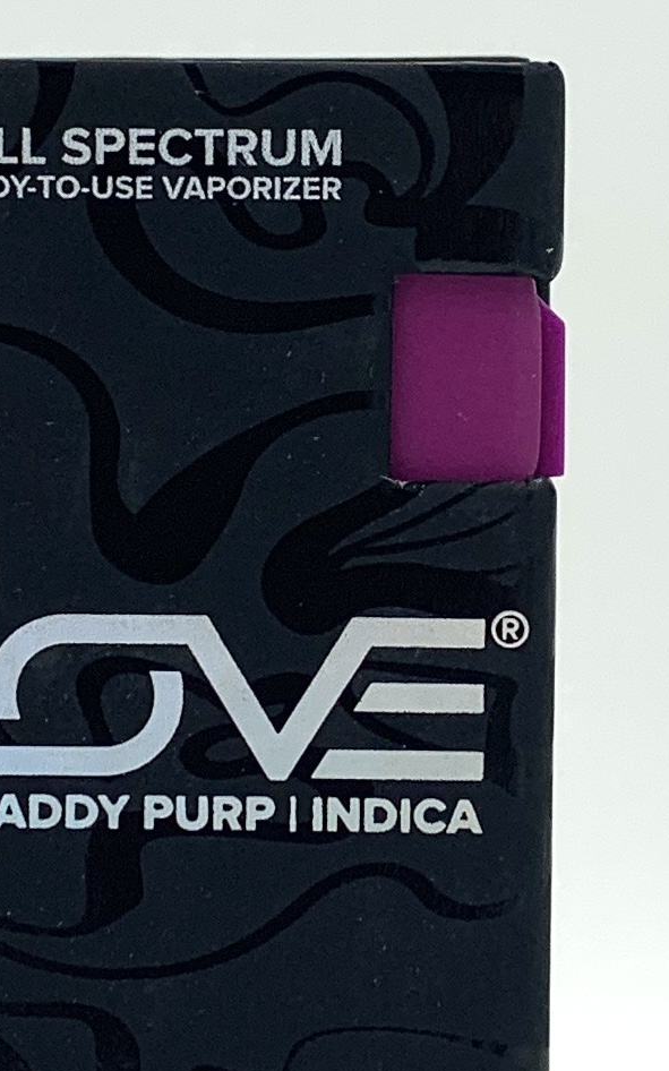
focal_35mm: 58
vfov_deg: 32.3
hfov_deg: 22.1
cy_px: 1073
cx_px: 150
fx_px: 1692
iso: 25
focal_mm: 4.25
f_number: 1.8
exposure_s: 1/627
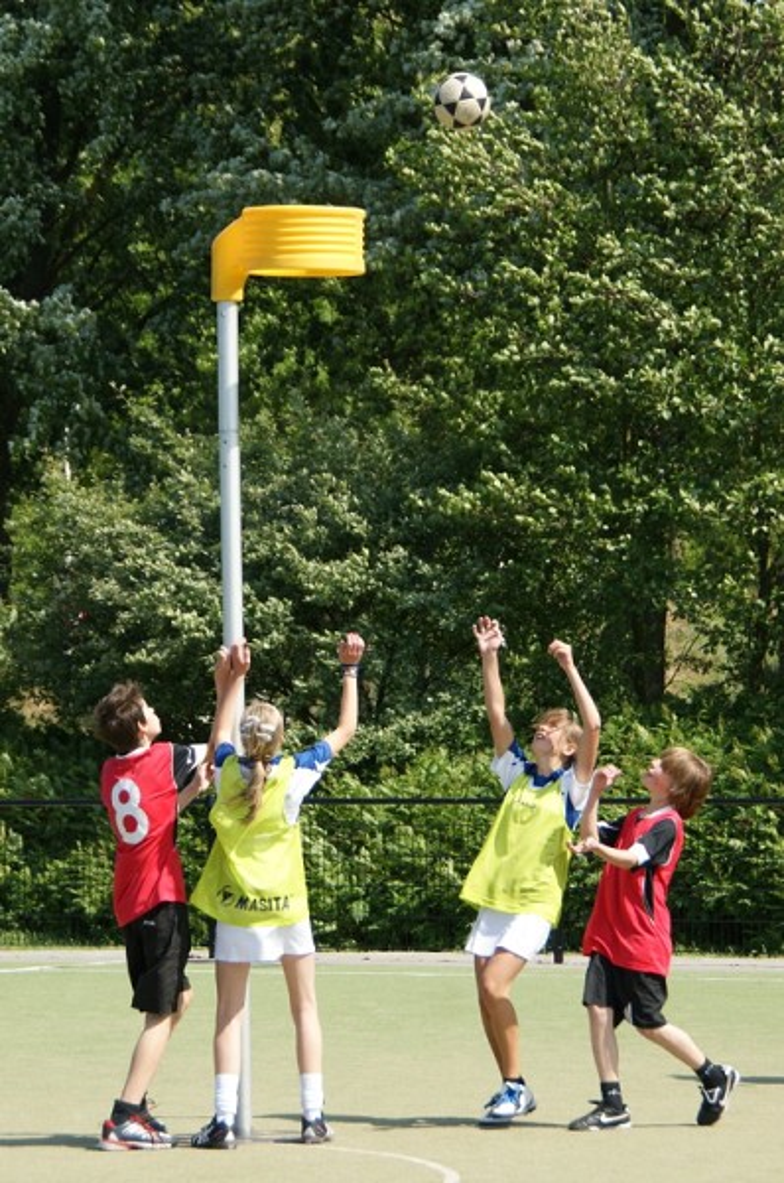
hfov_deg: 10.7
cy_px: 592
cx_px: 392
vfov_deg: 16.1
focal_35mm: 128
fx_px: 4179
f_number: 6.3
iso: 200
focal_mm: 85
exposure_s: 1/400
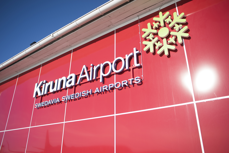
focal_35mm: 28
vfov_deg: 46.4
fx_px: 178
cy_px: 76
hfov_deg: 65.5
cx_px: 114
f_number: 11
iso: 125
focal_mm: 28
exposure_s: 1/1250
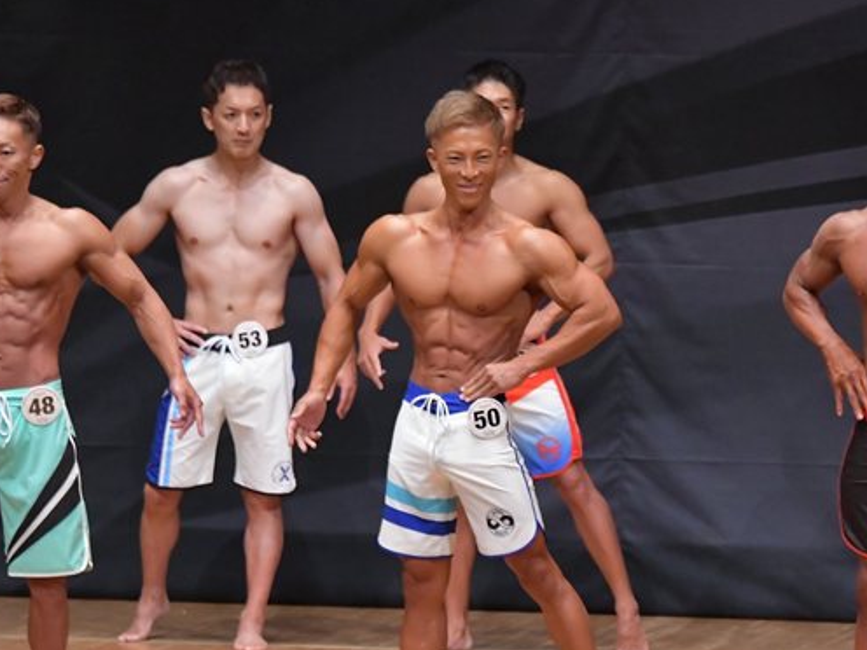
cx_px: 595
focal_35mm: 383
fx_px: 9593
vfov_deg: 3.9
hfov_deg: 5.2
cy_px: 439
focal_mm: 170
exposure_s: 1/400
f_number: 5.6
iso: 6400
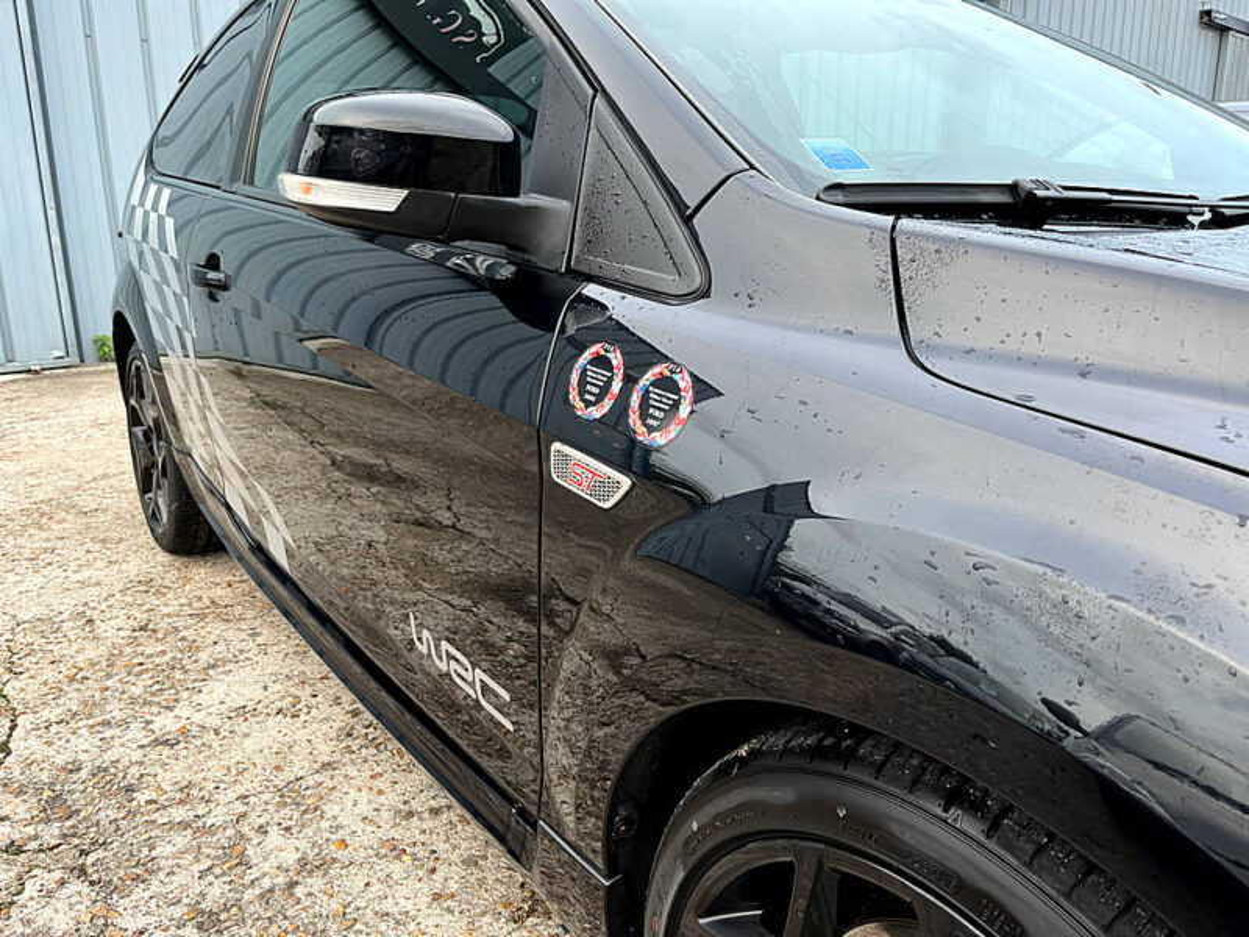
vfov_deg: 53.1
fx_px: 938
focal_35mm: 26
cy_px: 468
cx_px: 624
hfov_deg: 67.3
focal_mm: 5.1
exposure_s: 1/82
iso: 125
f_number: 1.6
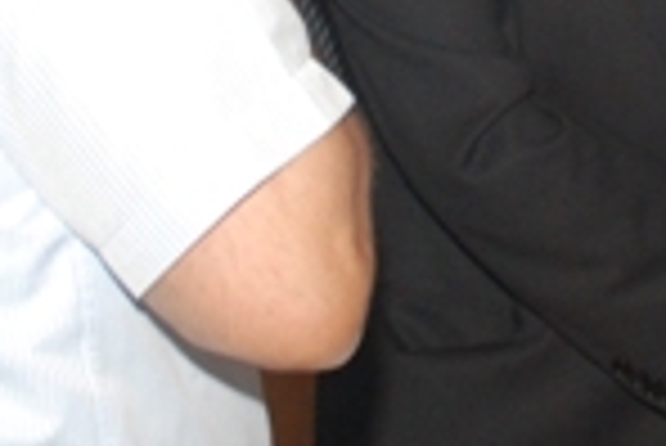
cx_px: 837
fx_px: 2889
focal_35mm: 156
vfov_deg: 8.5
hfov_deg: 12.8
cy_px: -369
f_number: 5.6
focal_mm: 24
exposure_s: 1/60
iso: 800
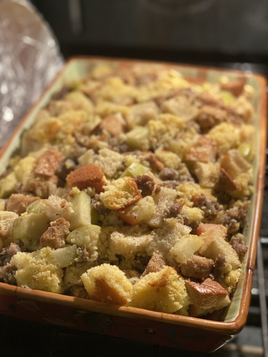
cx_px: 134
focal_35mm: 52
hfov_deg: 28.0
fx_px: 537
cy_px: 178
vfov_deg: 36.8
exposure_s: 1/40
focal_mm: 6
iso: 160
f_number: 2
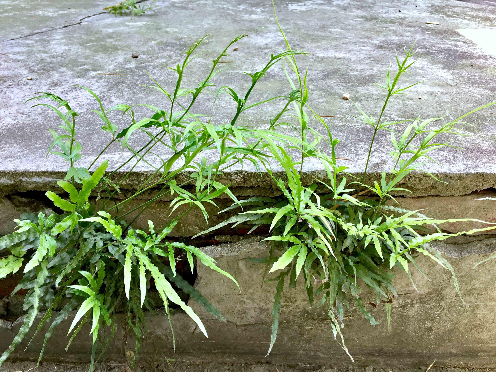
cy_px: 186
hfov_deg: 61.7
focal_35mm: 29
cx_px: 248
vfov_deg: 48.2
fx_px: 416
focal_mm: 4.15
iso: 25
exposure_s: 1/50
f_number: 2.2
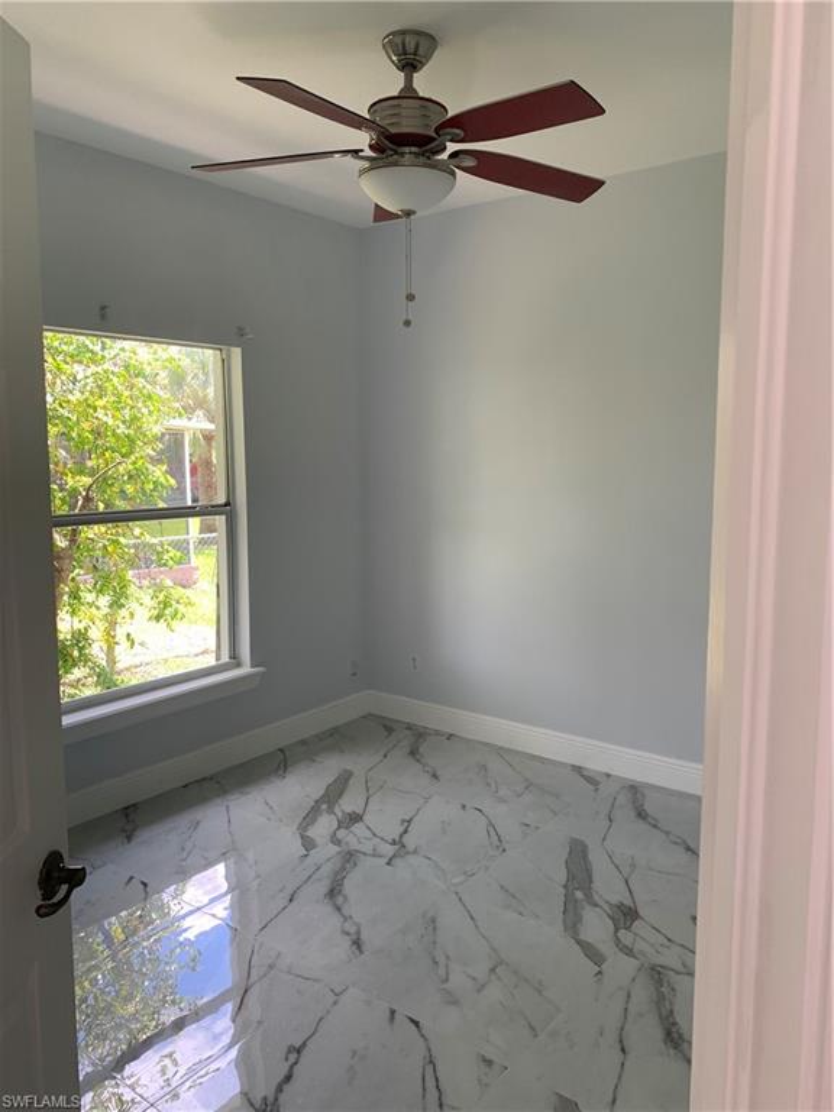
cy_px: 556
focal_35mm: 26
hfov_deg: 53.1
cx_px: 417
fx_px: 835
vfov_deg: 67.3
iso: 64
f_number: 1.8
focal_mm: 4.25
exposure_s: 1/120
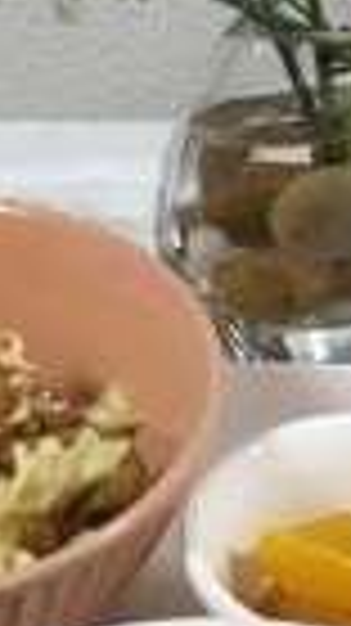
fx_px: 2254
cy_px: 302
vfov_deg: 15.8
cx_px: 140
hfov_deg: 8.9
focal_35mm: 136
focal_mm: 4.15
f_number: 2.2
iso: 160
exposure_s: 1/30
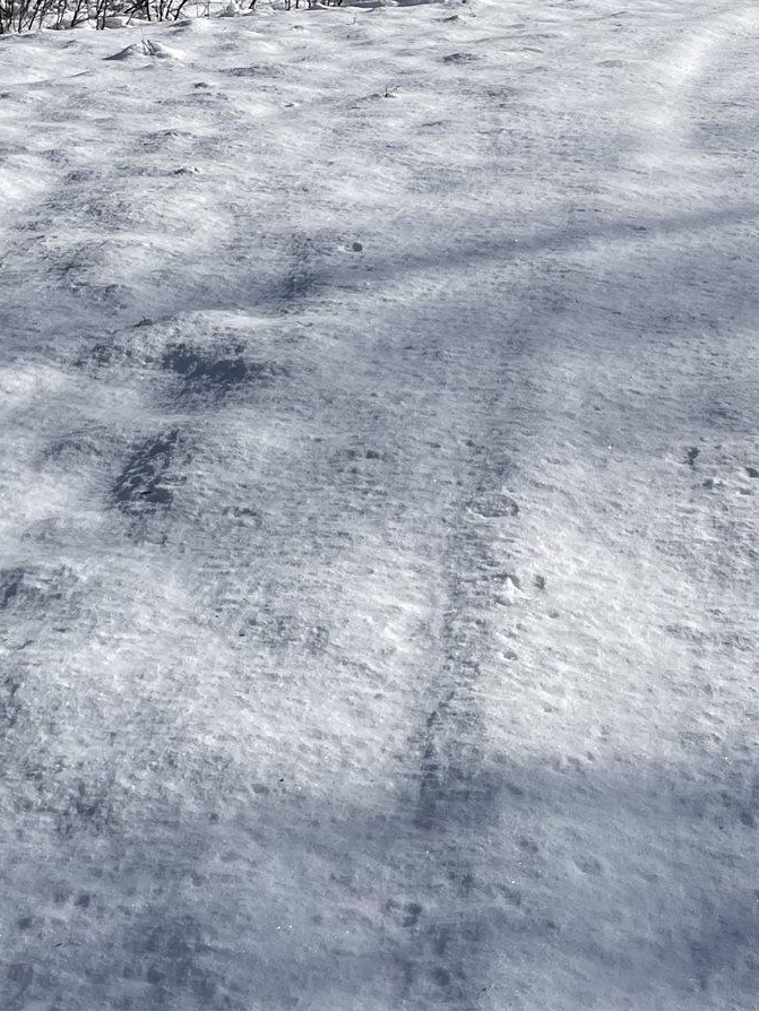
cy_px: -34
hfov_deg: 21.0
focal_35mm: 67
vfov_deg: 27.1
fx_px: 1958
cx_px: 801
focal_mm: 4.2
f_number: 1.6
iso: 32
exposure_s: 1/9091
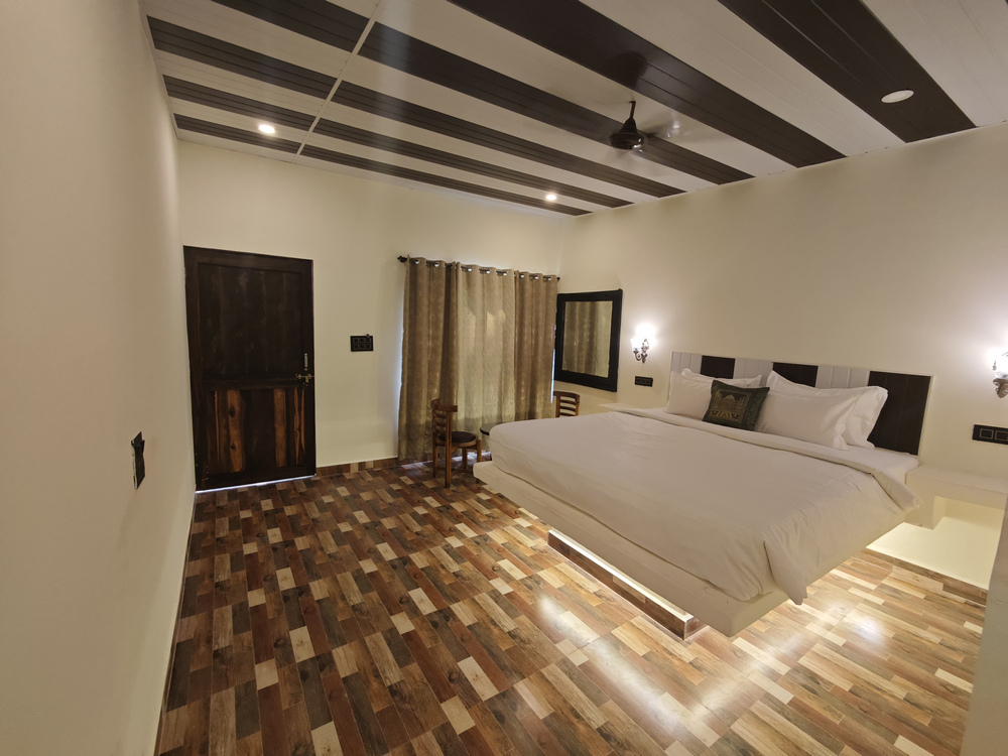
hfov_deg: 102.1
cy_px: 378
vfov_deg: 85.7
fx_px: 408
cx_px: 504
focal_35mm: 14
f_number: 2.2
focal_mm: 2.16
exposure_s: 1/33.3
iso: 320
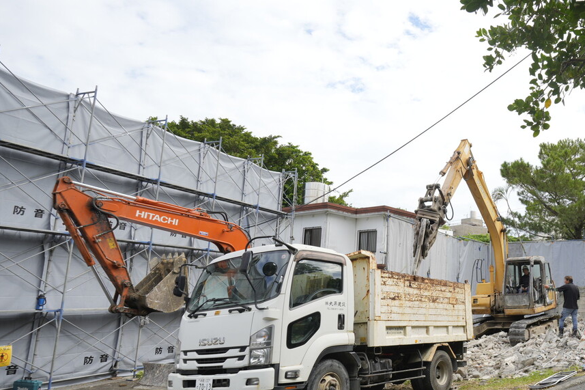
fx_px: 455
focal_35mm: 28
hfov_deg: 59.0
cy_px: 221
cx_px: 489
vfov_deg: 46.3
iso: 100
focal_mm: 16
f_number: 5.6
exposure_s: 1/250
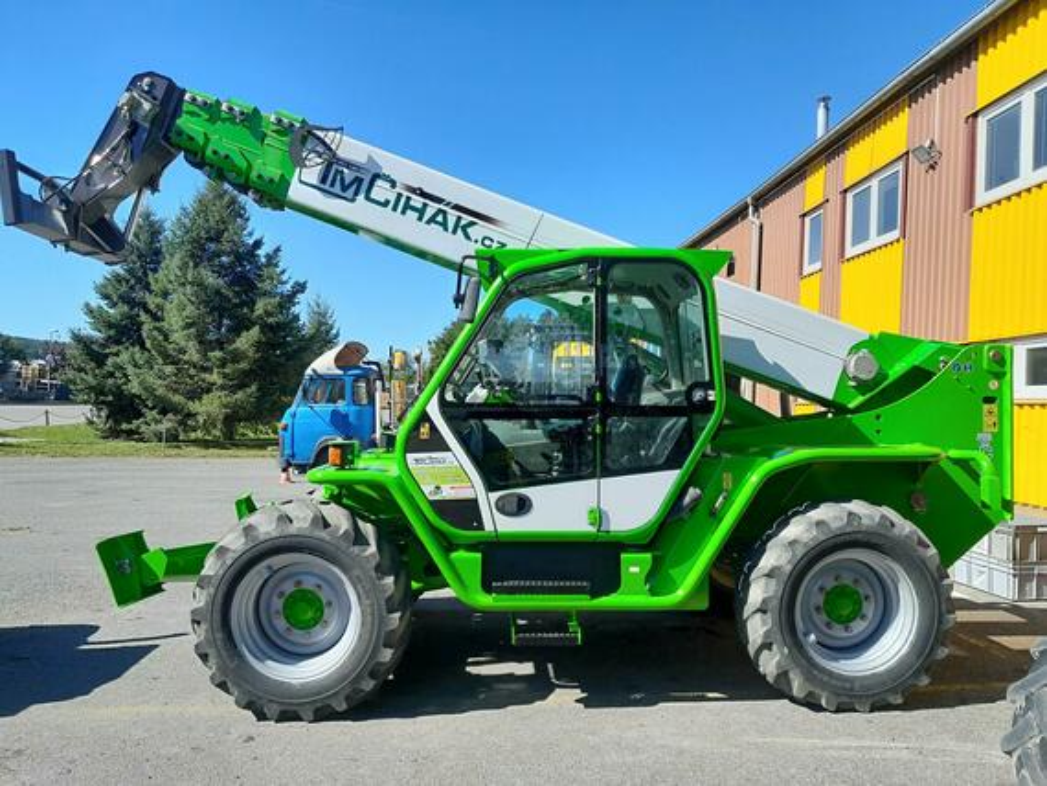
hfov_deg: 67.3
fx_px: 787
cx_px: 524
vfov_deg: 53.1
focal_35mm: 26
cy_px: 393
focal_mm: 4
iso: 40
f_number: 1.8
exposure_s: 1/1107
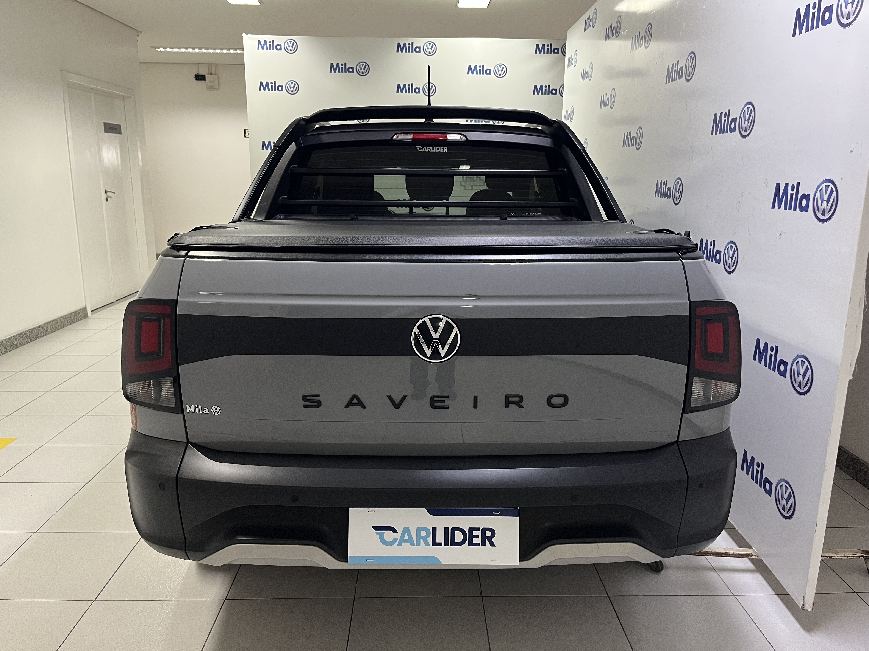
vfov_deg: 53.1
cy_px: 326
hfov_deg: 67.3
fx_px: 653
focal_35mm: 26
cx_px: 434
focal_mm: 5.1
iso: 200
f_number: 1.6
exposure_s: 1/60
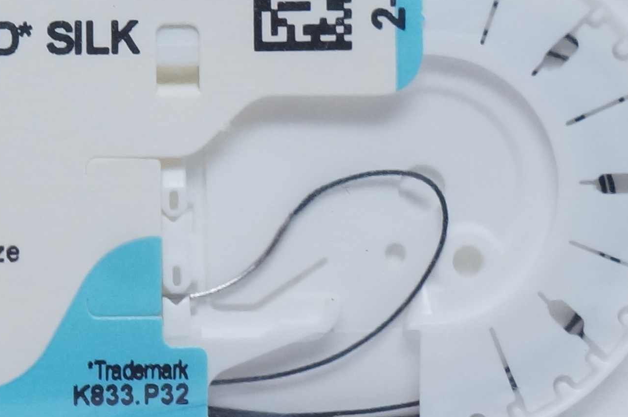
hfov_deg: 10.5
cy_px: 153
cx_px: -19
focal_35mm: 195
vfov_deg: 7.0
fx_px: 3398
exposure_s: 1/60
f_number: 7.1
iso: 800
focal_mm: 34
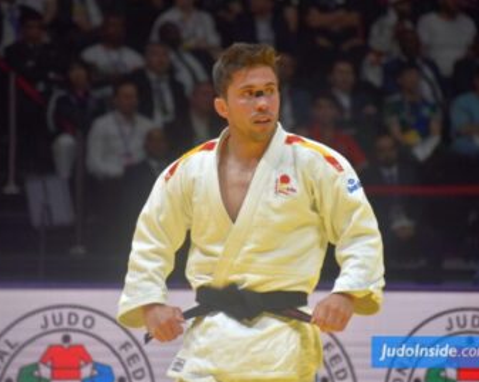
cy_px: 192
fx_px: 4830
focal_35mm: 341
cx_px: 223
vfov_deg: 4.5
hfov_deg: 5.7
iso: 450
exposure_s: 1/500
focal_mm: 200
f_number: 5.3
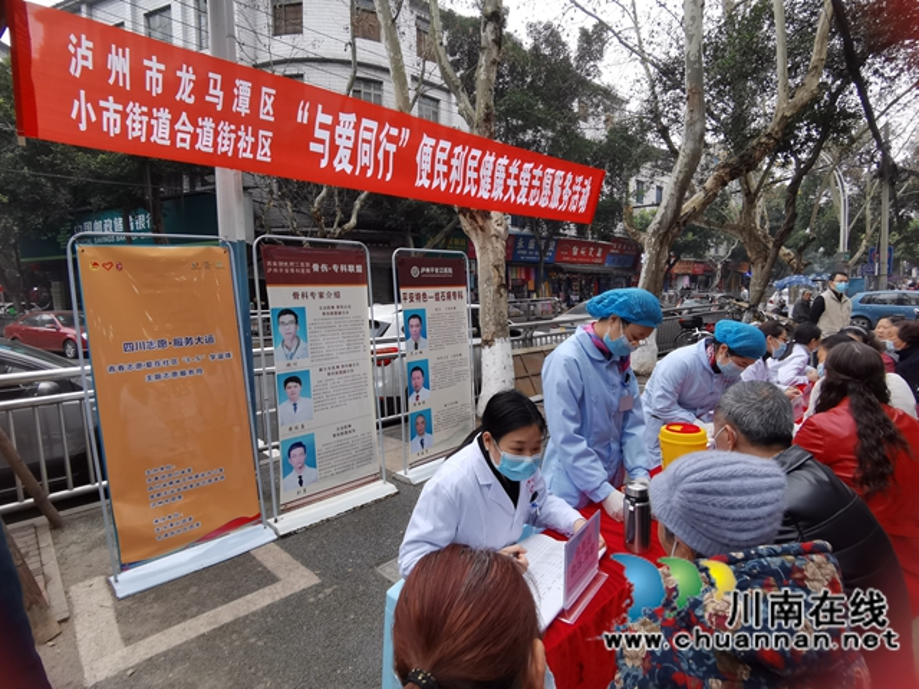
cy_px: 344
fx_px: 451
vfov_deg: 74.7
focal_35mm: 17
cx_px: 460
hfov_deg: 91.0
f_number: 2.2
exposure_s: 1/114
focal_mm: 2.26
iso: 50
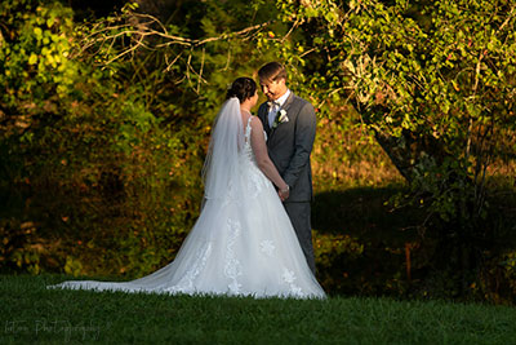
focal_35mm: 270
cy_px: 172
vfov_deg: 5.1
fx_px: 3871
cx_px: 258
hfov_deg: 7.6
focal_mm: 180
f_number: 2.8
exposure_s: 1/500
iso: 100
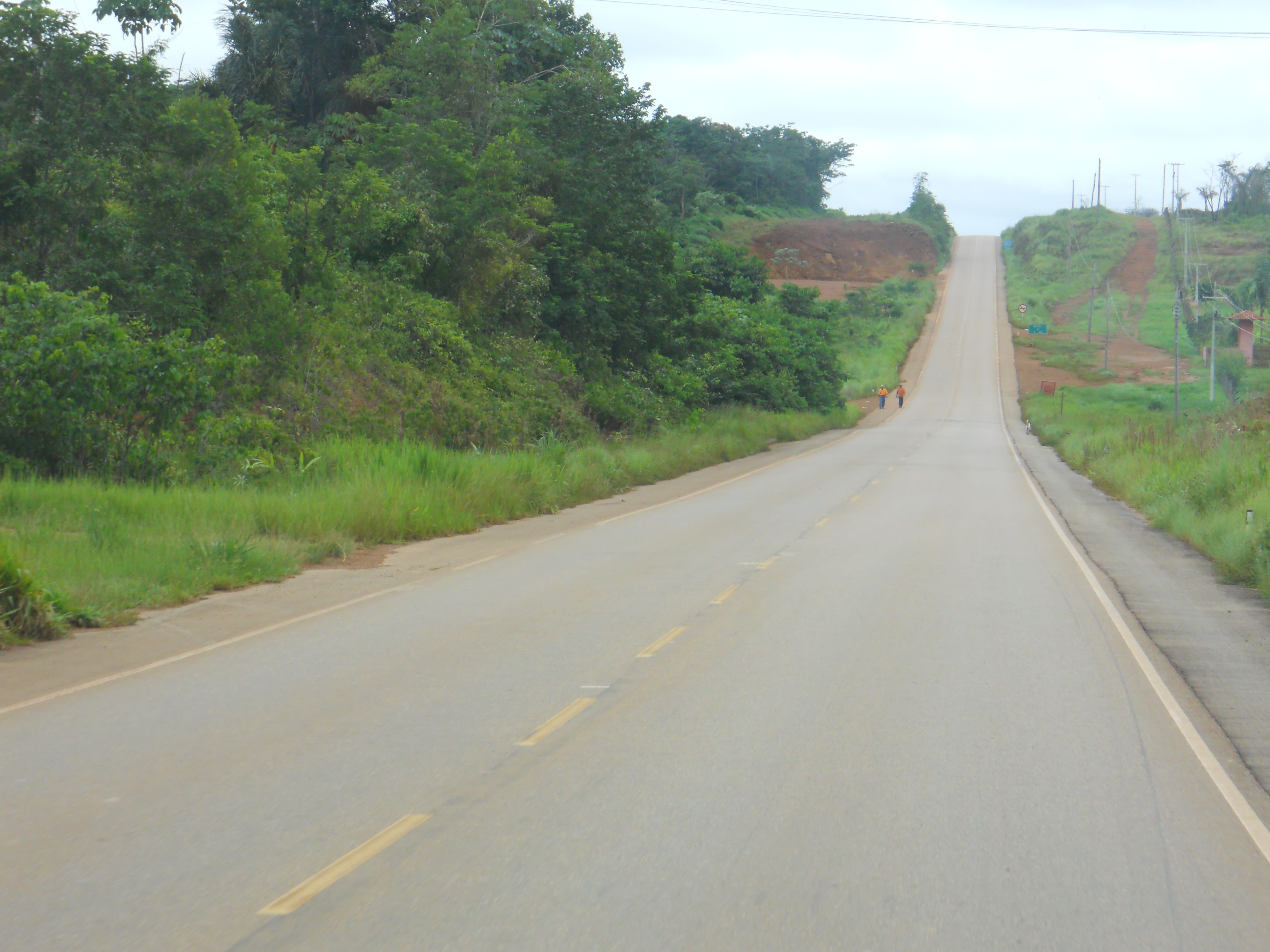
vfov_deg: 13.1
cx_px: 635
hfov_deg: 17.4
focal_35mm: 113
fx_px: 4146
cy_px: 476
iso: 160
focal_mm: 20.3
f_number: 5.9
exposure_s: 1/250
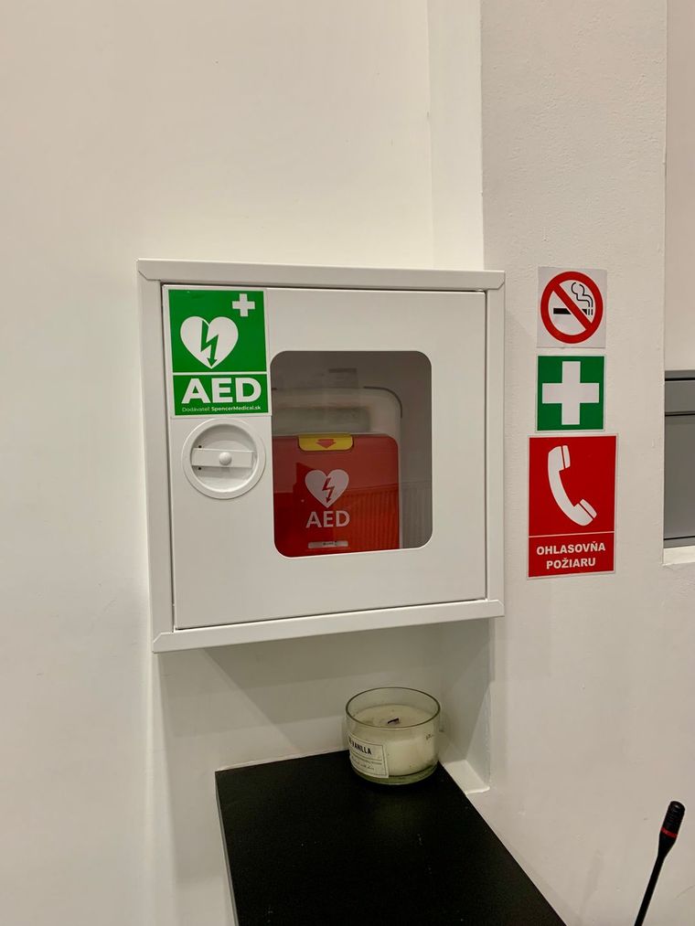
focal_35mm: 26
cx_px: 348
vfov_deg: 67.3
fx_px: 696
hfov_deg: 53.1
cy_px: 463
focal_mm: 4.25
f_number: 1.8
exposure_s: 1/50
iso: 100
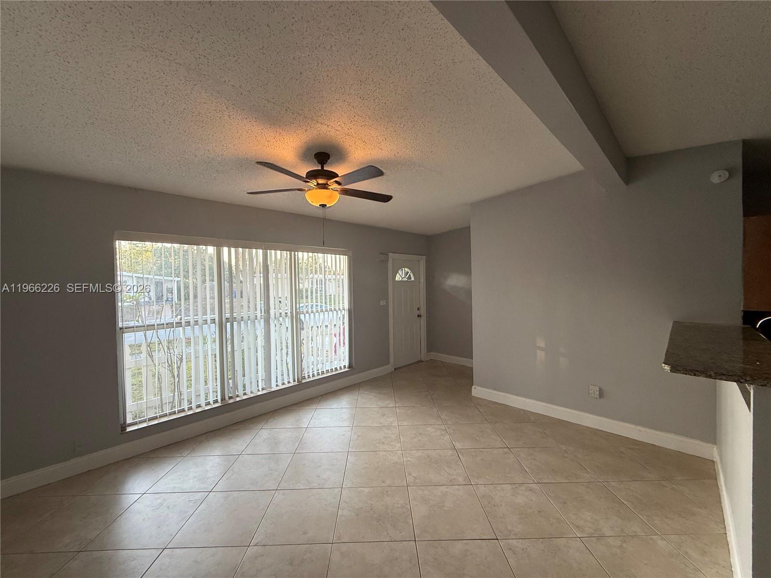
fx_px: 312
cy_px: 289
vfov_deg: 85.7
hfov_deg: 102.1
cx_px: 386
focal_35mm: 14
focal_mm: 2.22
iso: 100
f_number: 2.2
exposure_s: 1/99
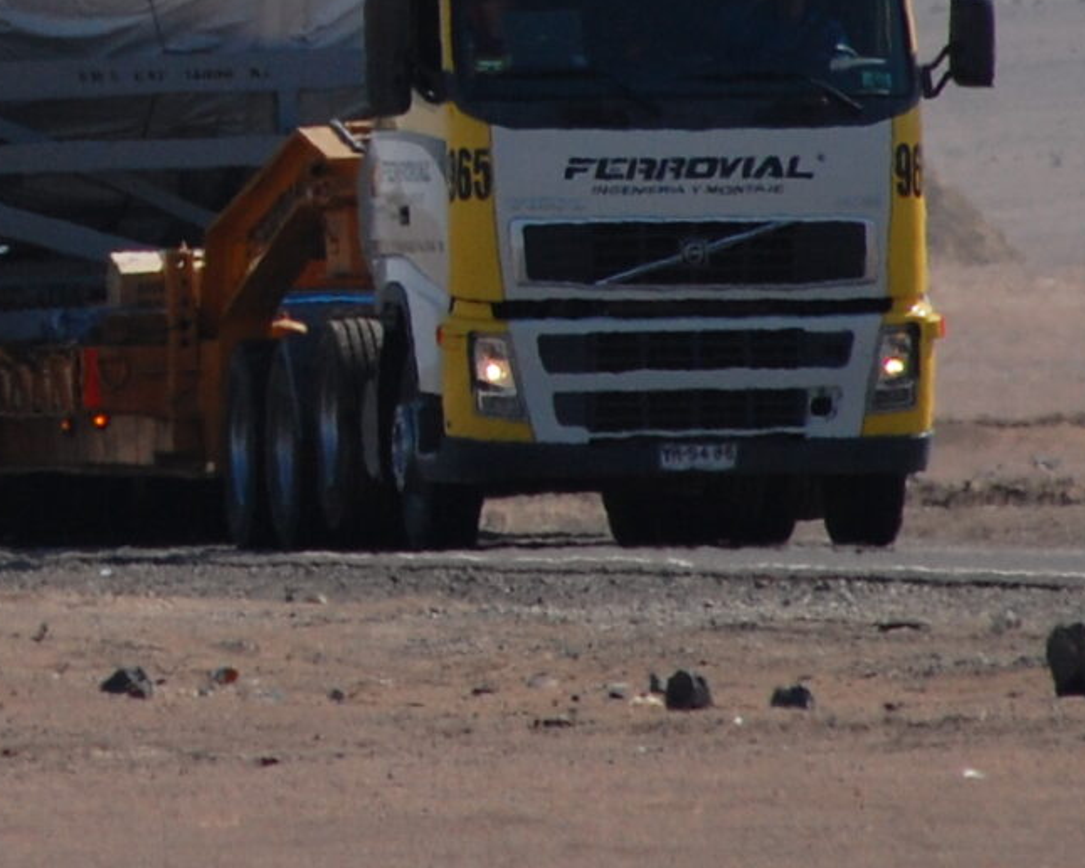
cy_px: -225
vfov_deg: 1.2
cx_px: -293
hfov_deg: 1.5
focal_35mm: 1256
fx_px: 40332
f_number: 9
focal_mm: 240
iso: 400
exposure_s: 1/2000
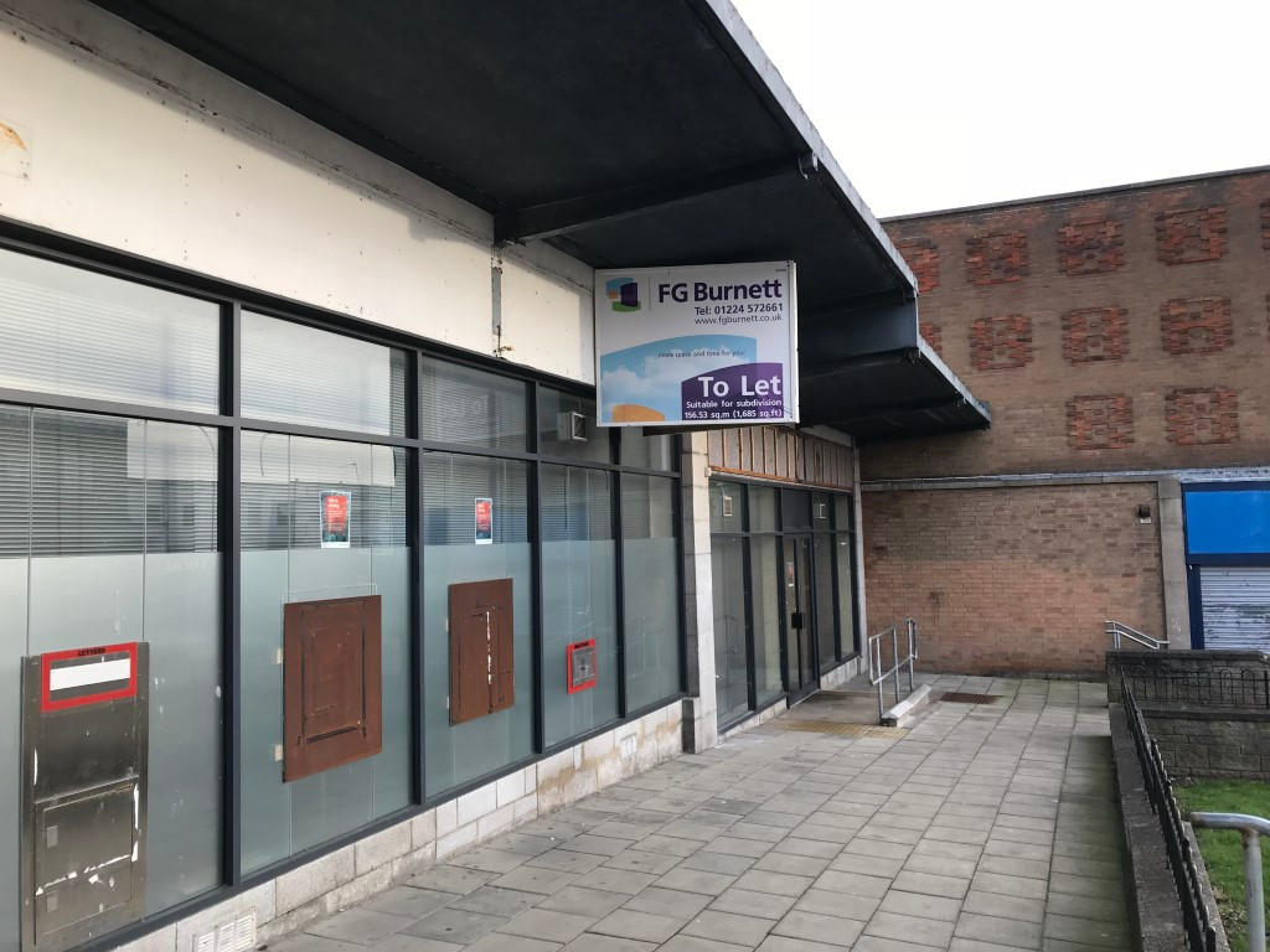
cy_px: 476
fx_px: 1027
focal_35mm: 28
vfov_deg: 49.7
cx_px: 635
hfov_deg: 63.4
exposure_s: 1/197
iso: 20
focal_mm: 3.99
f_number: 1.8
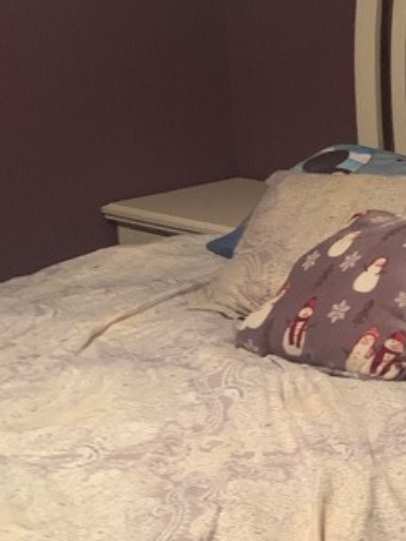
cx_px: 522
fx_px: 1281
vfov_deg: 23.7
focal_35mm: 82
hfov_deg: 17.0
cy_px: 358
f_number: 1.8
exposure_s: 1/24
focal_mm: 4.25
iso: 640
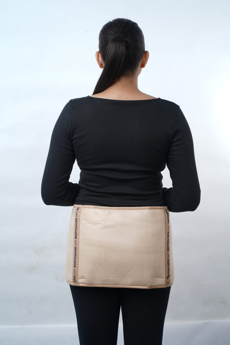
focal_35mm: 85
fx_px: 814
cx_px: 115
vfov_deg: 23.9
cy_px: 172
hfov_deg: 16.1
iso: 50
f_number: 13
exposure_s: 1/160
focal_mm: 85
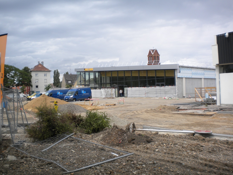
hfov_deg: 52.6
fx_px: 236
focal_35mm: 35
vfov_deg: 40.7
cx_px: 116
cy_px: 88
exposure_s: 1/408
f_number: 4.6
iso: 80
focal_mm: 6.3
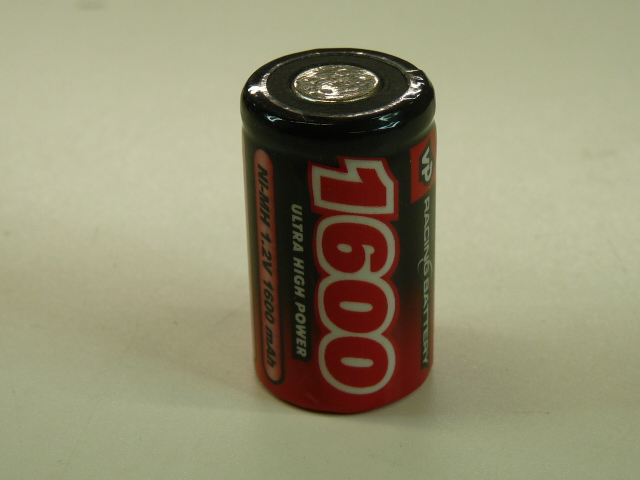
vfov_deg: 16.1
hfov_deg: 21.3
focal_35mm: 92
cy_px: 240
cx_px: 320
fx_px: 1701
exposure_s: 1/60
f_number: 3.2
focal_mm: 9.2
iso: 100
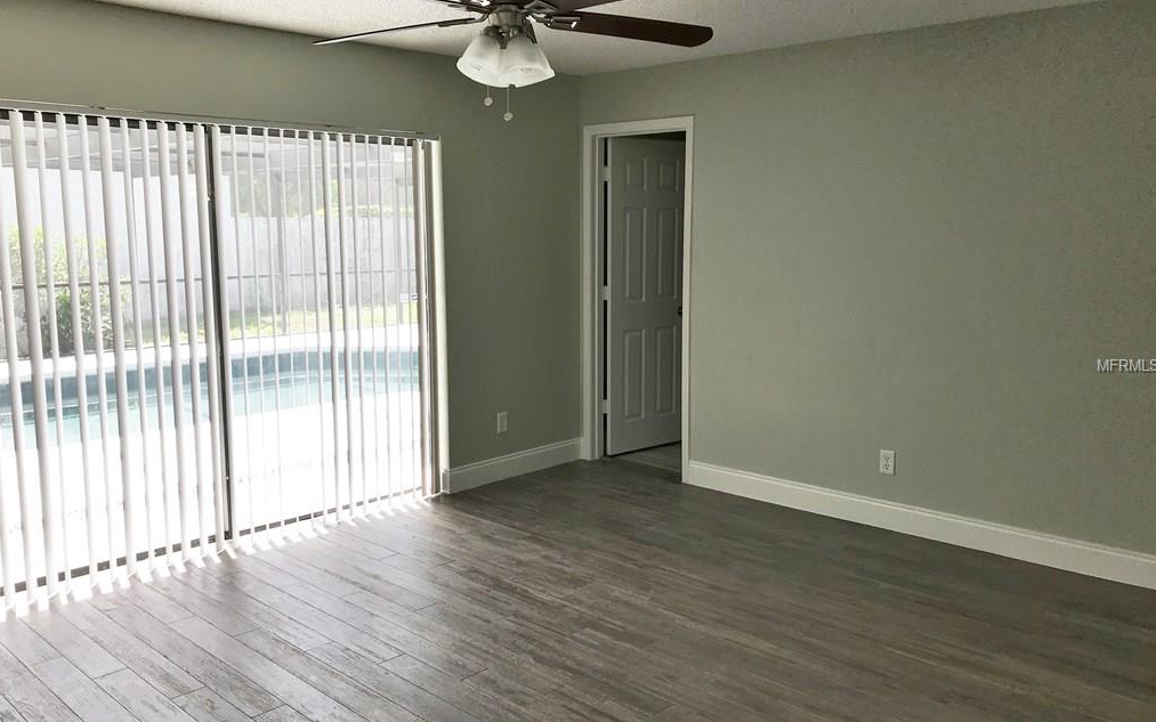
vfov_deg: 41.8
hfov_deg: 62.9
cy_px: 366
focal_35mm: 30
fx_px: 945
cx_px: 582
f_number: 1.8
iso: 20
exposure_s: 1/337
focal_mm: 3.99
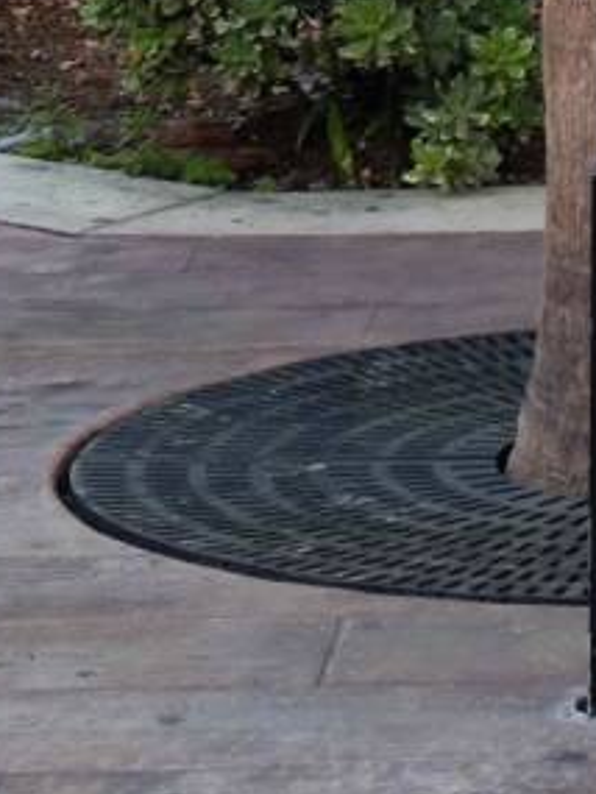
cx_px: 817
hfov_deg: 14.0
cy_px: -373
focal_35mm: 101
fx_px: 2317
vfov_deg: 17.6
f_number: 1.8
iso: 50
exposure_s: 1/144
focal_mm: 4.68
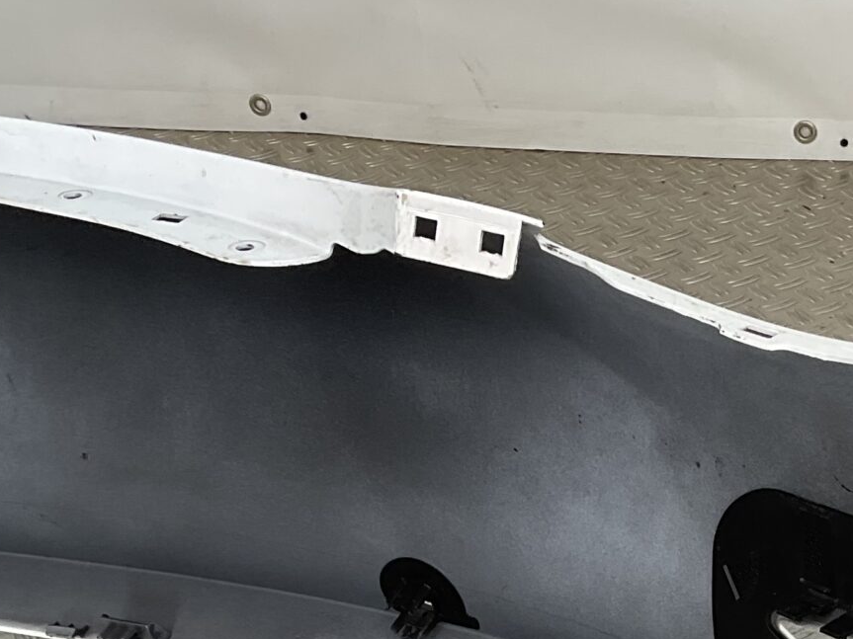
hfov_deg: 22.5
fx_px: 2119
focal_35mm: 86
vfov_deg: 16.4
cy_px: 786
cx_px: 665
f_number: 1.8
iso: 16
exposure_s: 1/171
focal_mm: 3
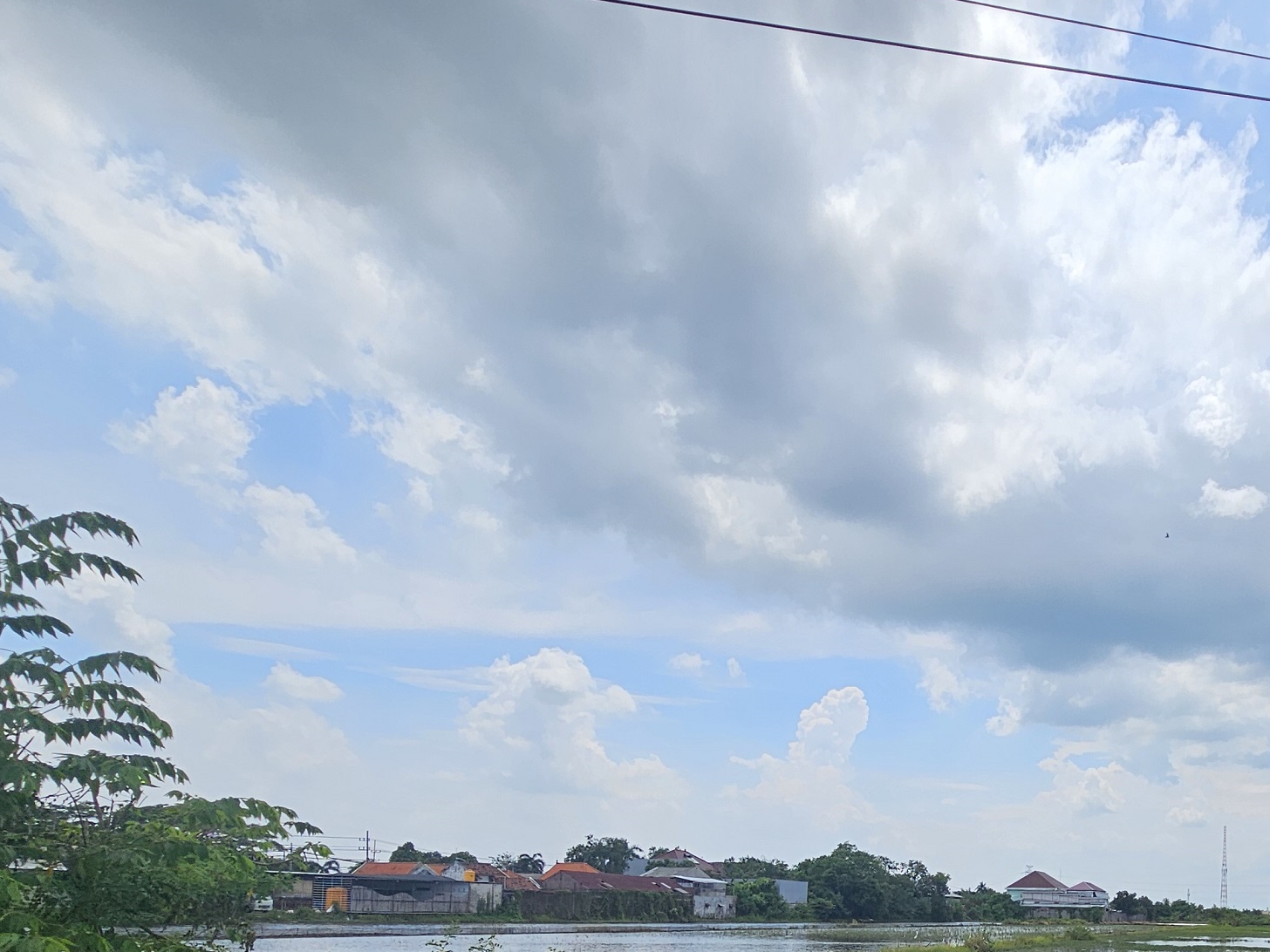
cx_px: 1024
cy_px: 907
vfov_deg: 47.5
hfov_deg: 63.2
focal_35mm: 25
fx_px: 917
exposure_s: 1/4010
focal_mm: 2.2
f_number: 2.2
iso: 50
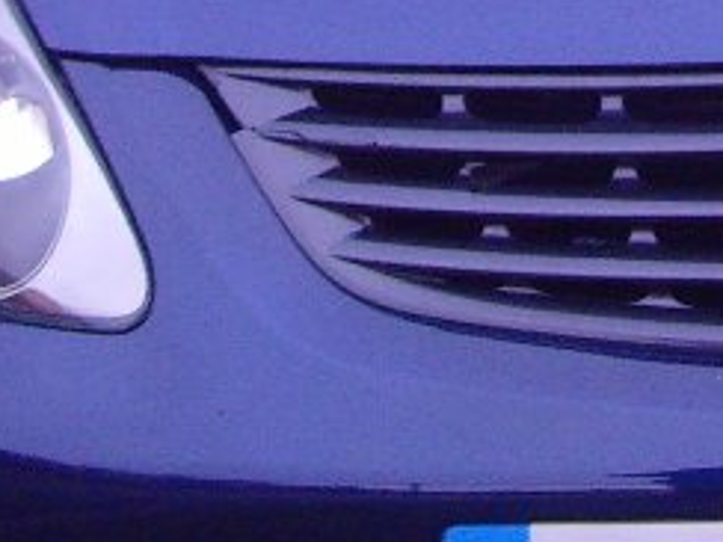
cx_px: 773
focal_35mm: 164
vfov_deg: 8.8
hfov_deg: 11.9
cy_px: -355
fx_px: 3425
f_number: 3.5
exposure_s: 1/15
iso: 200
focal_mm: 6.6
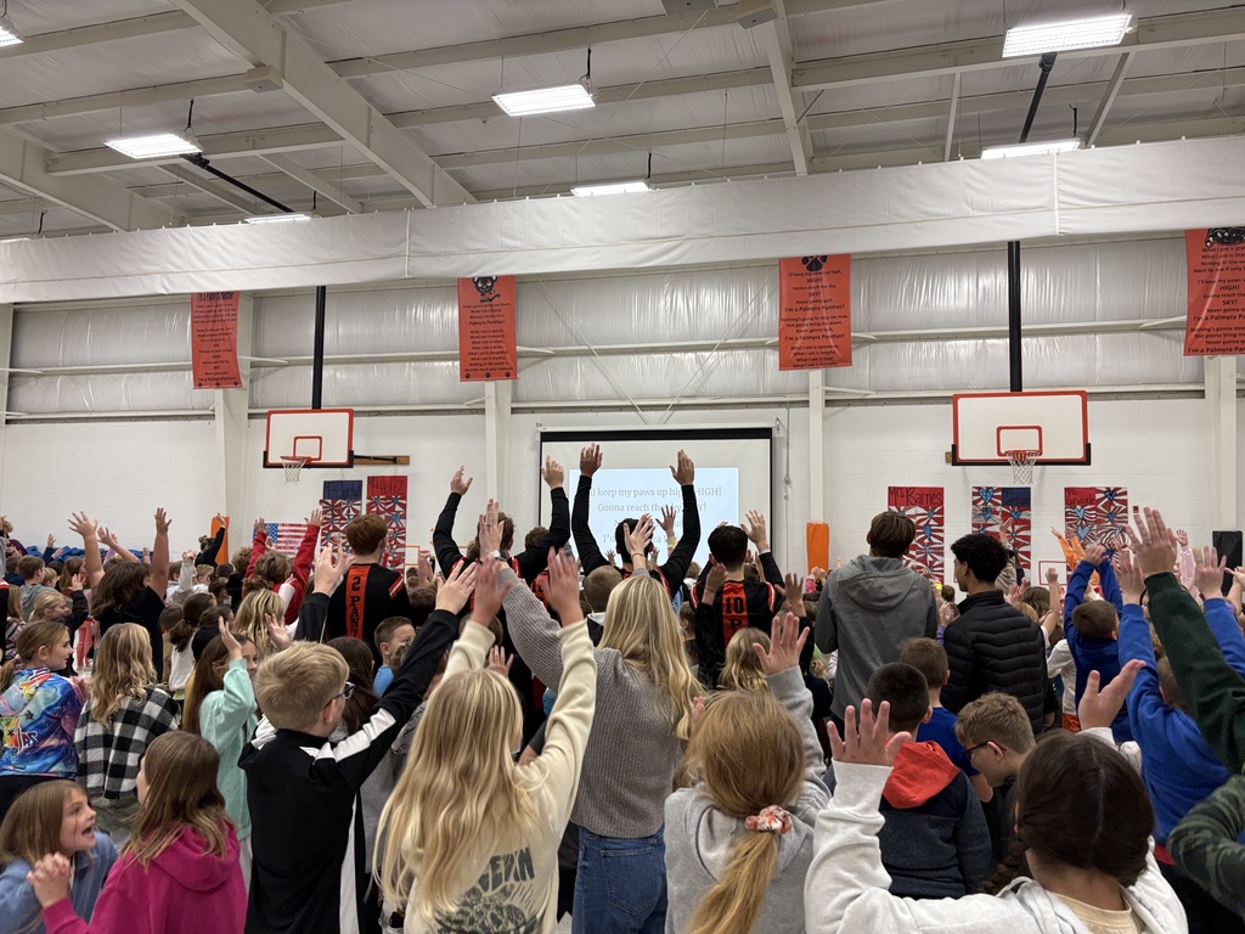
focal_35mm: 26
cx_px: 622
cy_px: 467
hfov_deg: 67.3
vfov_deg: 53.1
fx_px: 935
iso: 100
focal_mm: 5.96
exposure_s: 1/120
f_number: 1.6
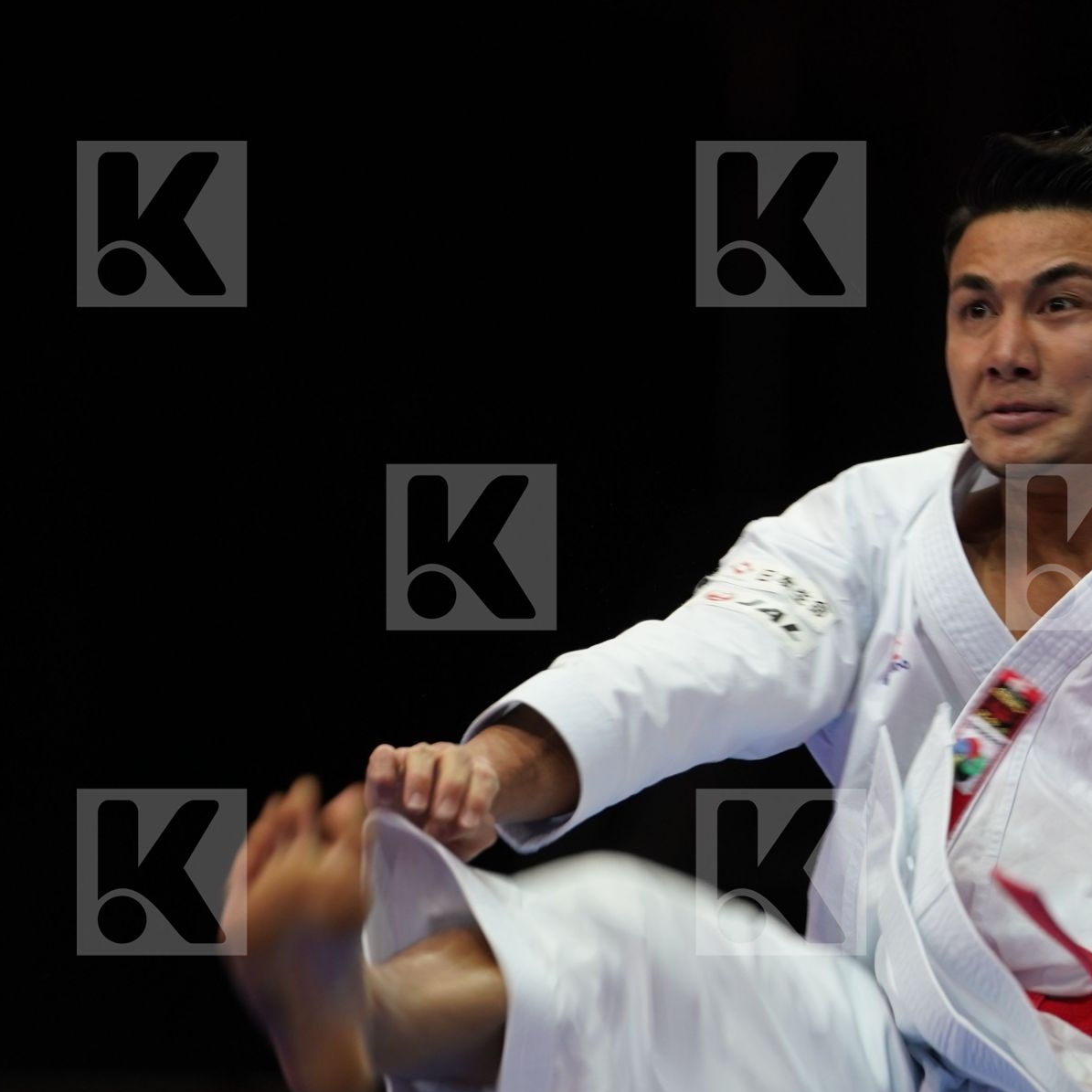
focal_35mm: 384
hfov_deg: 4.6
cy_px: 547
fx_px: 13705
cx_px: 781
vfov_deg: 4.6
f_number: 2.8
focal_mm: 200
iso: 400
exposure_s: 1/160
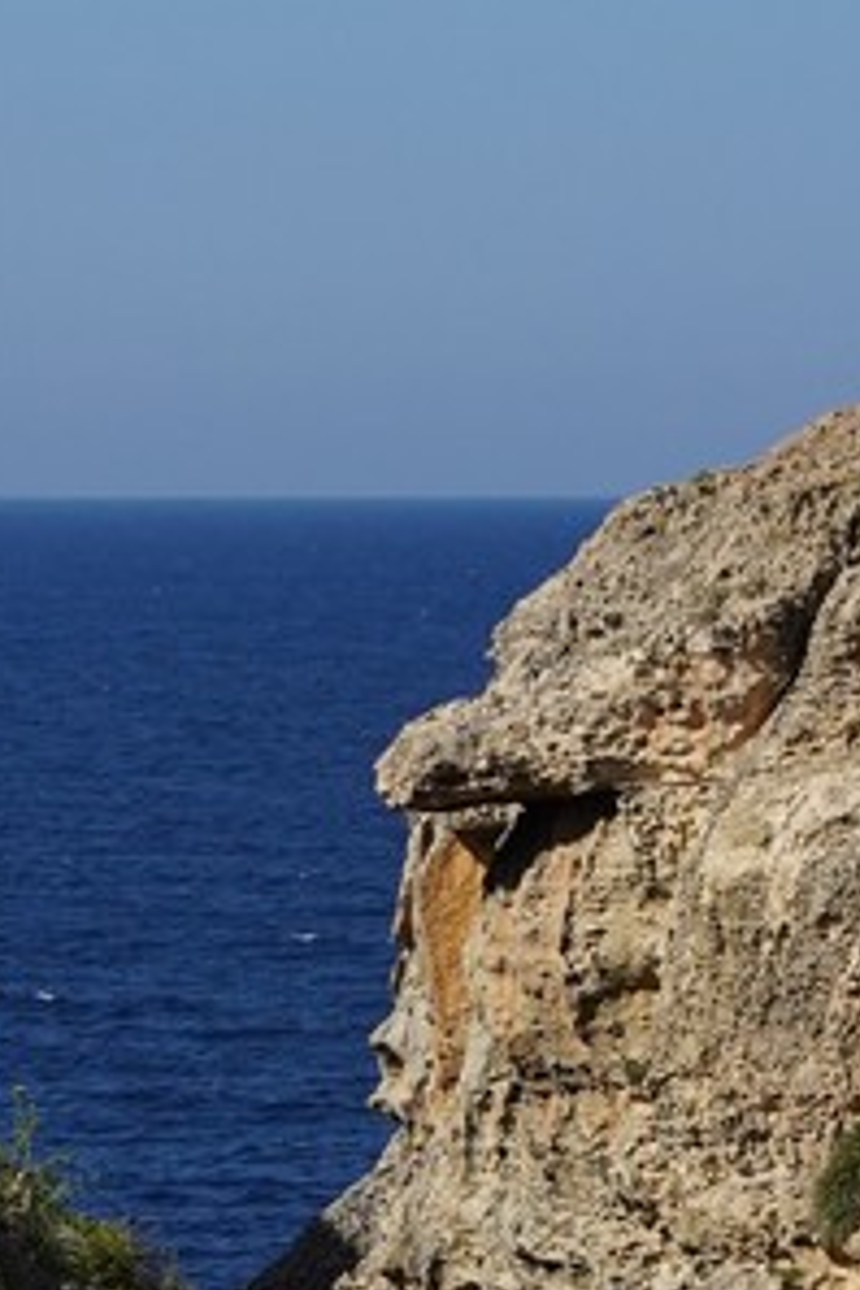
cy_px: 1907
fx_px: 7811
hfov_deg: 6.3
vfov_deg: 9.2
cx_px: 387
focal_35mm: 218
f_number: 9
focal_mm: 54
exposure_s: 1/2500
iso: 800
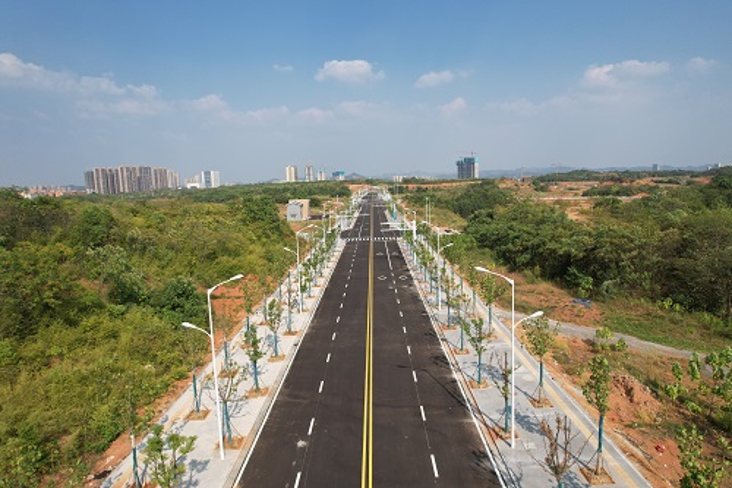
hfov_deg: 78.6
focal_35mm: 22
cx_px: 366
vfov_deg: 57.2
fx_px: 447
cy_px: 244
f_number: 2.8
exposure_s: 1/2000
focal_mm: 8.38
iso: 100
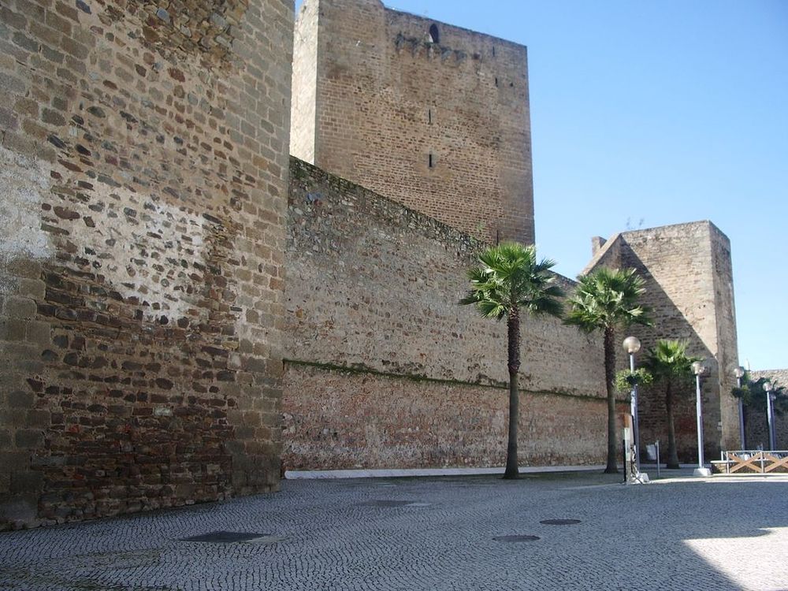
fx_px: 797
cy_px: 296
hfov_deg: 52.6
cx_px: 394
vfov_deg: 40.7
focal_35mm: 35
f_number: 4.3
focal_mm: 5.8
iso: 50
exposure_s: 1/200
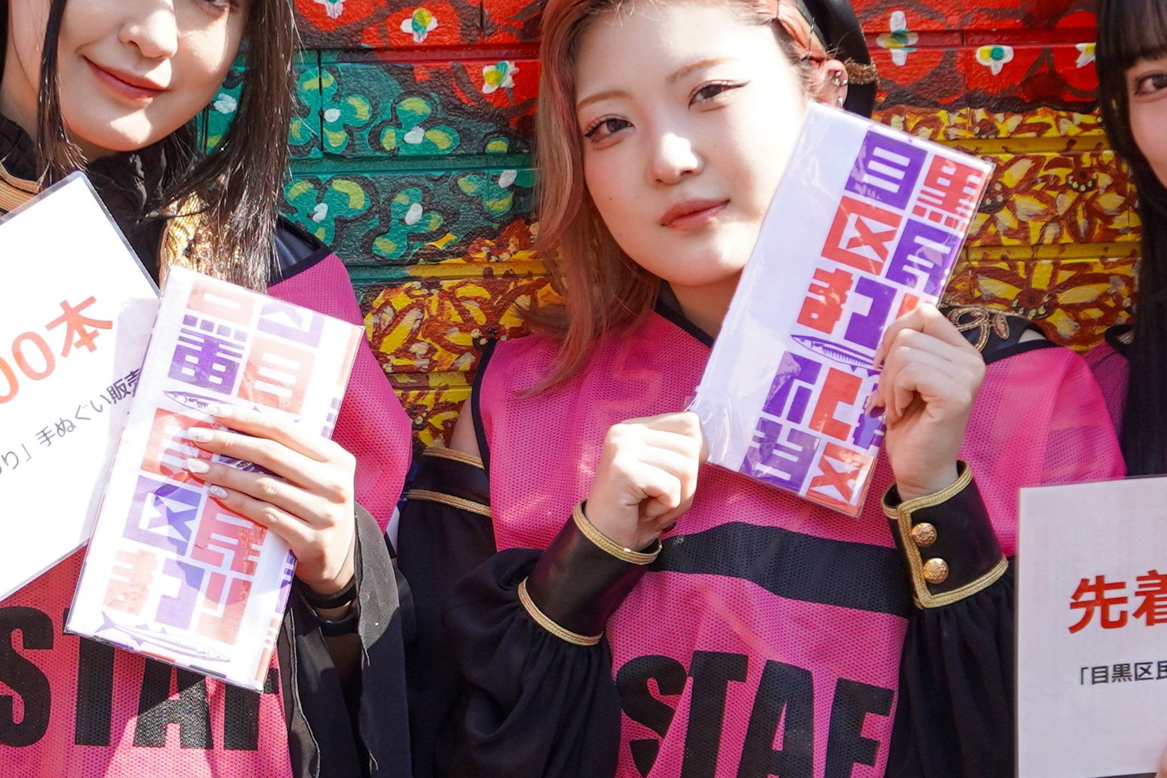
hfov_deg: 17.8
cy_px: 712
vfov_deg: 11.9
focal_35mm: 114
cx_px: 381
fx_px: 3709
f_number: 4.5
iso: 100
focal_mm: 27
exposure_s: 1/200
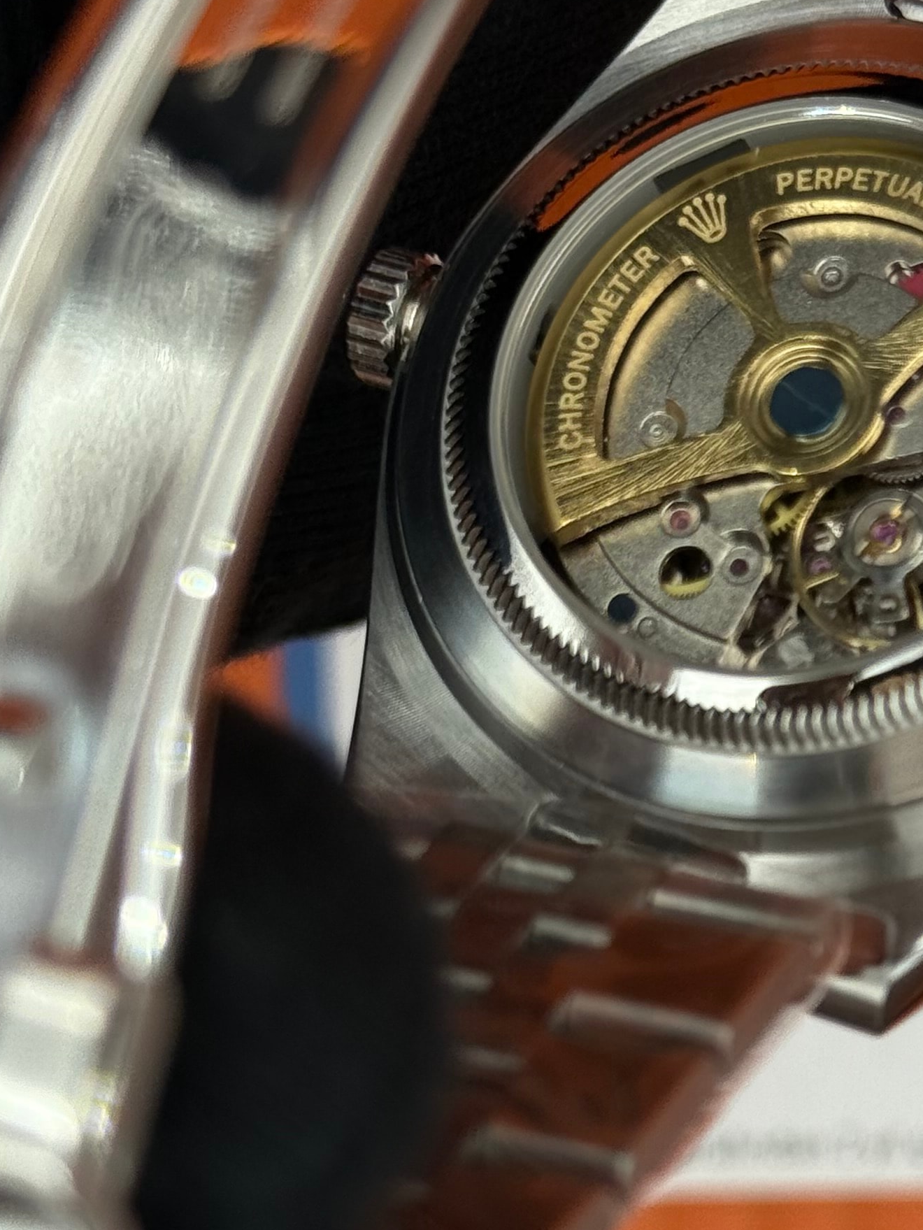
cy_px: 785
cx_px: 874
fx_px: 3909
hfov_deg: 13.3
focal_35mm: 110
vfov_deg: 17.8
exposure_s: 1/646
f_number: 1.78
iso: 64
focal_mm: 6.76
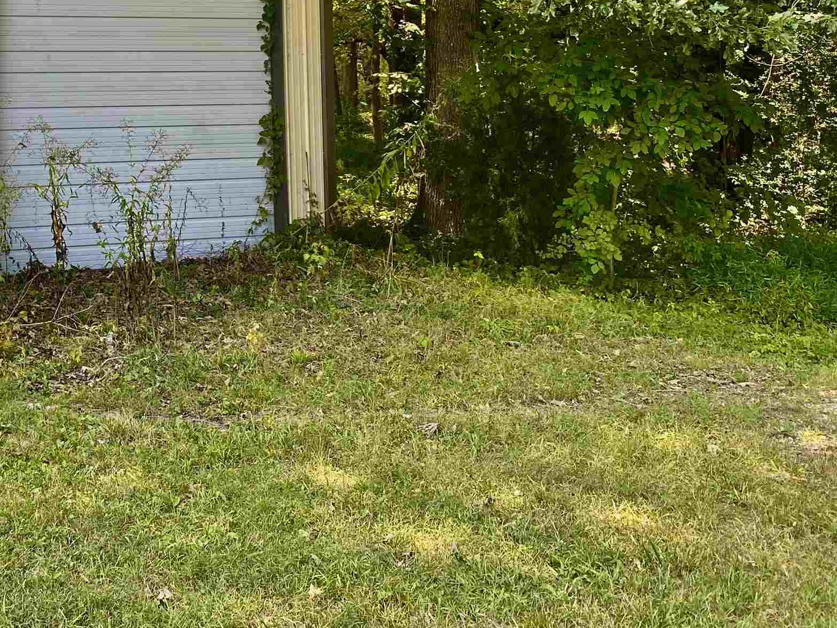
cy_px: 38
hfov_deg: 35.2
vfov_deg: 27.3
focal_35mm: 51
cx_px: 77
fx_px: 1233
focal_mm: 4.25
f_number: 1.8
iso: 32
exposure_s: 1/144
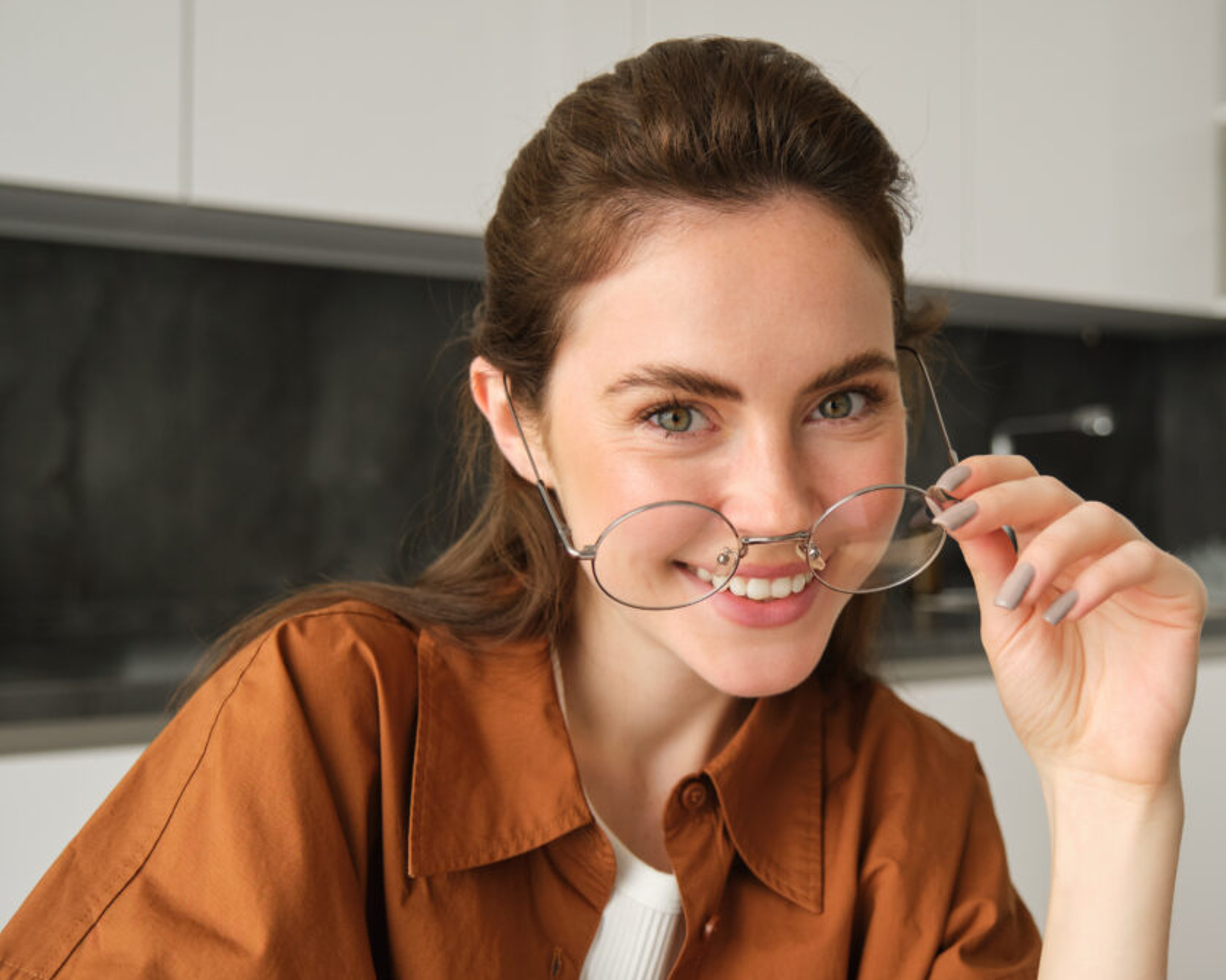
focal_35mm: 39
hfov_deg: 46.7
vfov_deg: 38.2
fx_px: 1415
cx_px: 714
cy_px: 485
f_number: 2.8
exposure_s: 1/250
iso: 400
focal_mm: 22.7
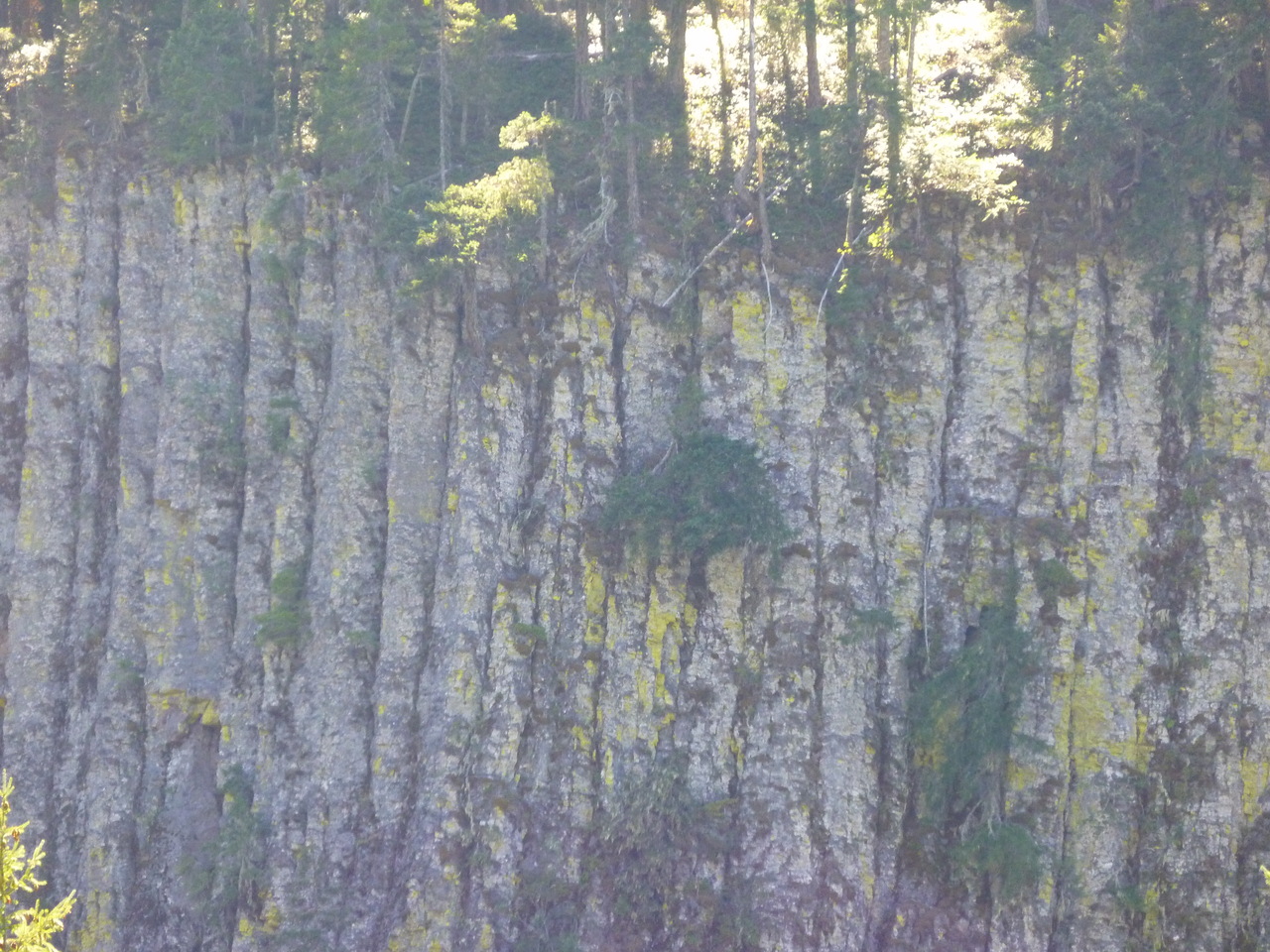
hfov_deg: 9.7
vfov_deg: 7.2
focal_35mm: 205
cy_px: 476
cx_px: 635
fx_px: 7521
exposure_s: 1/80
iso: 400
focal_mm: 36
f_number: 5.9
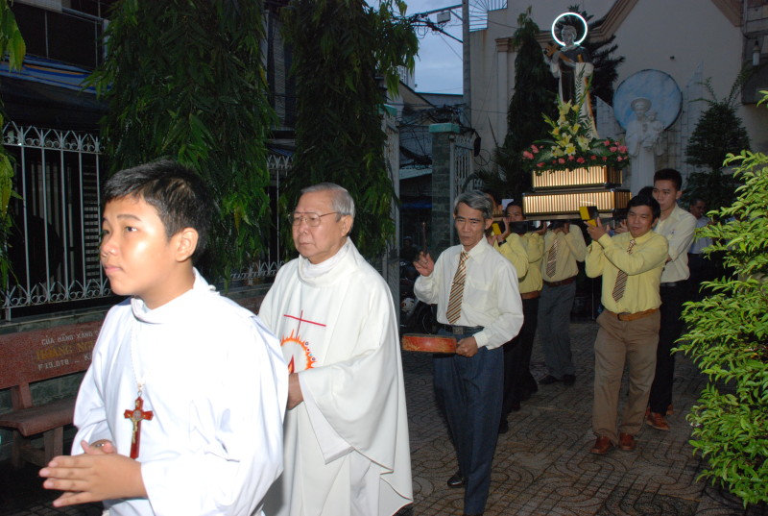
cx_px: 384
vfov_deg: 43.8
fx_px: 641
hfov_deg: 61.8
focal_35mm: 30
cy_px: 258
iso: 640
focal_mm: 20
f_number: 6.3
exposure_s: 1/60
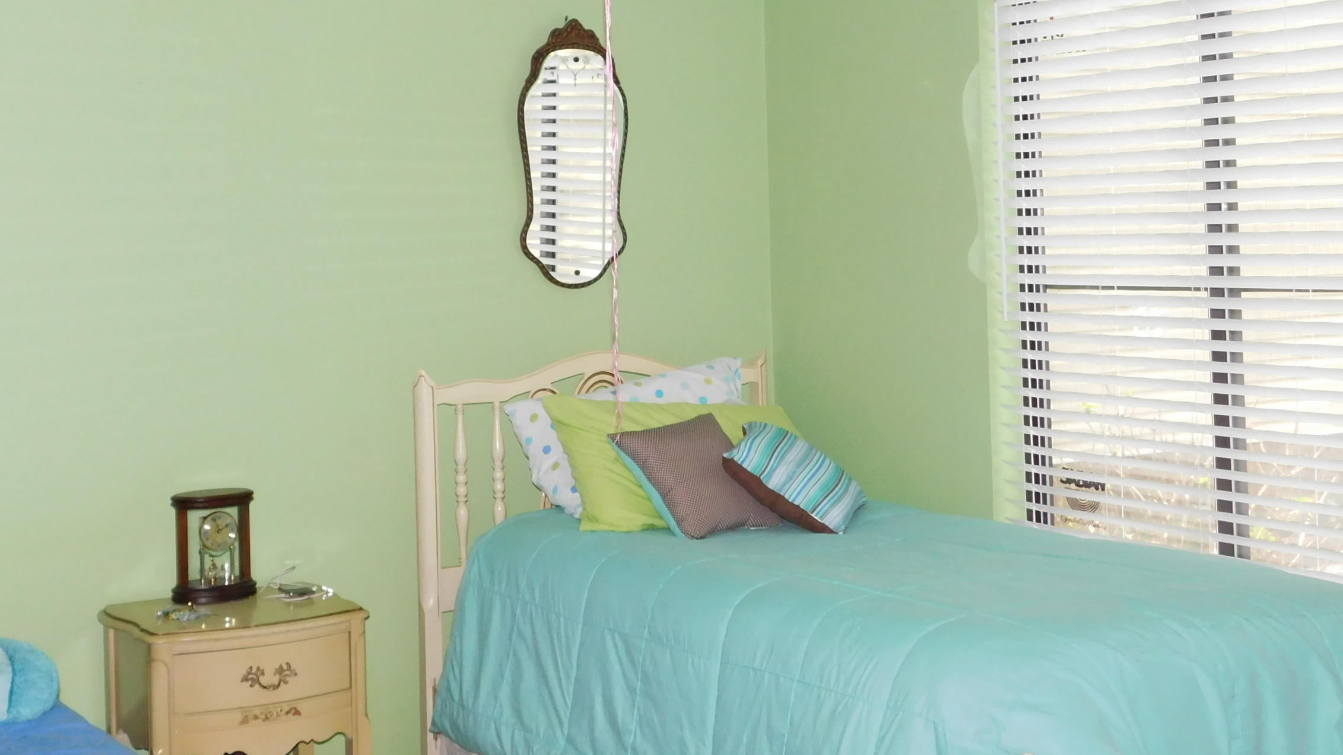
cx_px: 534
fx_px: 1852
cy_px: 193
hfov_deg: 39.7
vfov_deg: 22.8
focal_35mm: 52
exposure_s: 1/30
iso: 280
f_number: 3.5
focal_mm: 6.3
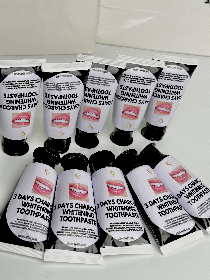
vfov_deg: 39.7
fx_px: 388
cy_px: 140
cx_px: 105
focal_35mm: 48
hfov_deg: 30.3
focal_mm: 6.86
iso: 50
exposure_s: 1/221
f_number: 1.78
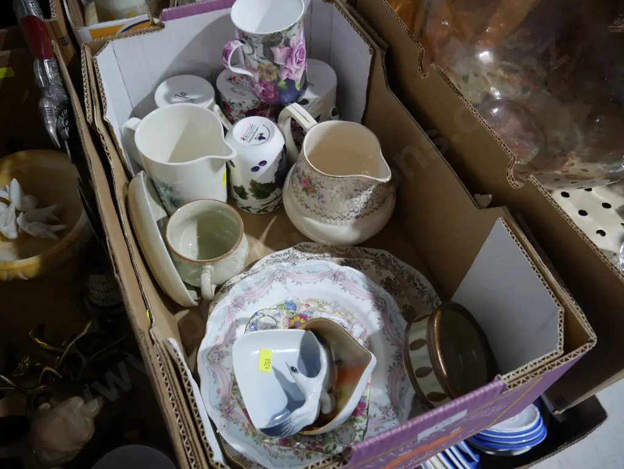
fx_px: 505
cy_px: 234
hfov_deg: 63.4
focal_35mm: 28
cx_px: 312
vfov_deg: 49.8
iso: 400
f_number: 3.5
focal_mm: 14
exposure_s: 1/60
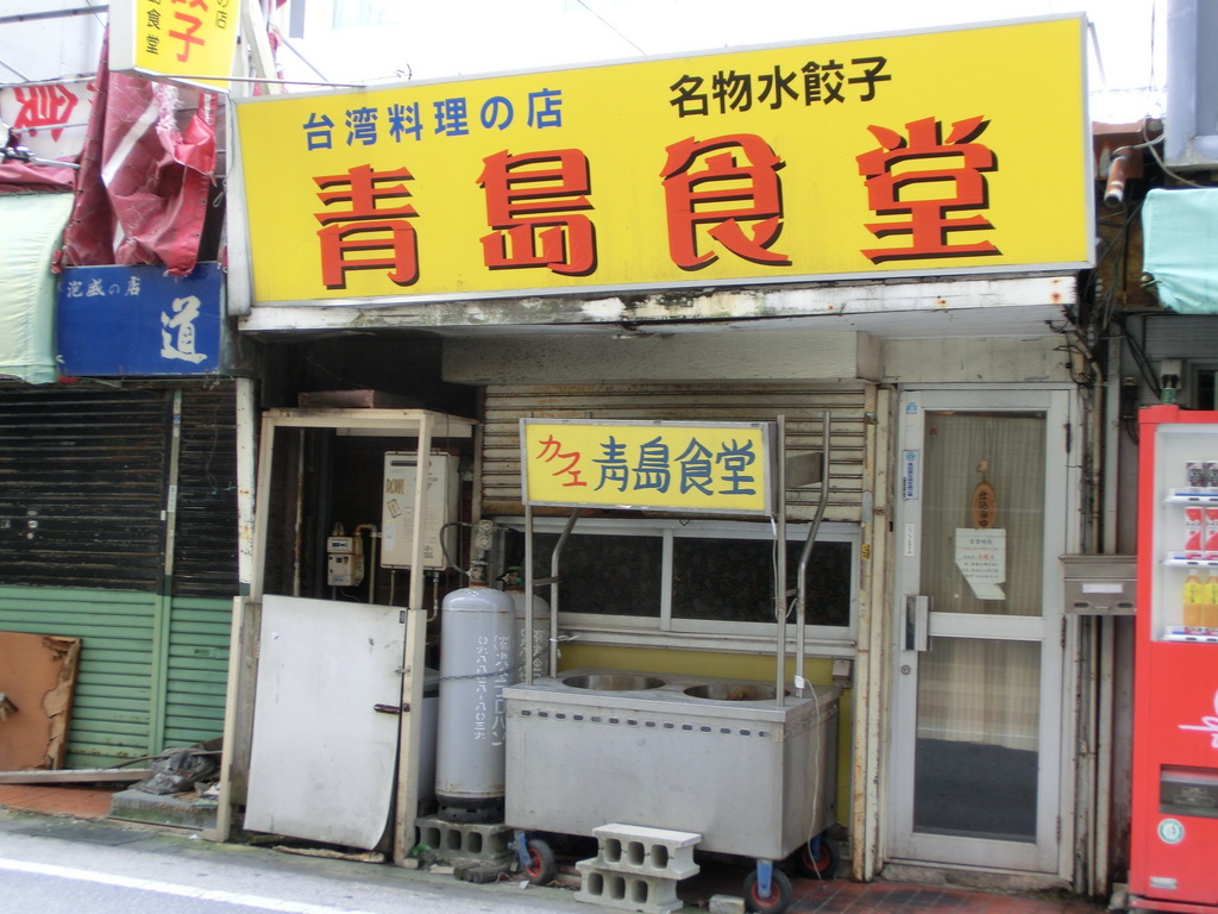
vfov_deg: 25.7
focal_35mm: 57
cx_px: 609
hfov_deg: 33.8
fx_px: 2006
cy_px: 457
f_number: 4.5
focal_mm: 10.04
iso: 100
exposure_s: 1/80
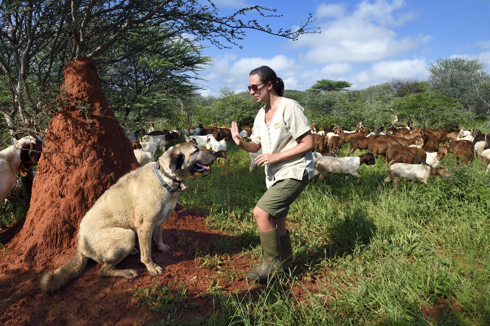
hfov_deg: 73.8
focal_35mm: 24
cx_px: 245
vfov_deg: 53.1
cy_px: 163
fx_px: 326
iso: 400
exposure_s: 1/500
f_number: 13
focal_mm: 24
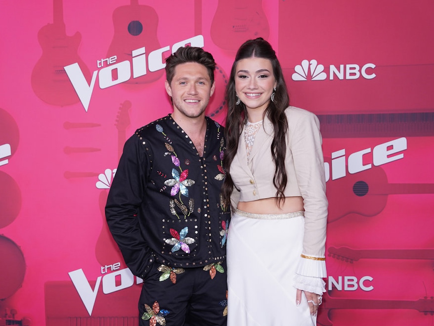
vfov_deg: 30.9
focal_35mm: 47
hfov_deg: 40.4
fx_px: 589
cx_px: 208
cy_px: 164
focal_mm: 43
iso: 640
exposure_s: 1/160
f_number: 3.5
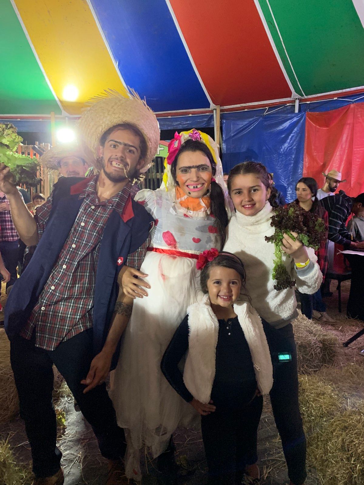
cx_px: 182
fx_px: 365
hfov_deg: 53.1
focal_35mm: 26
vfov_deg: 67.3
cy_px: 242
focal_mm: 4.25
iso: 500
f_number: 1.8
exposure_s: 1/30
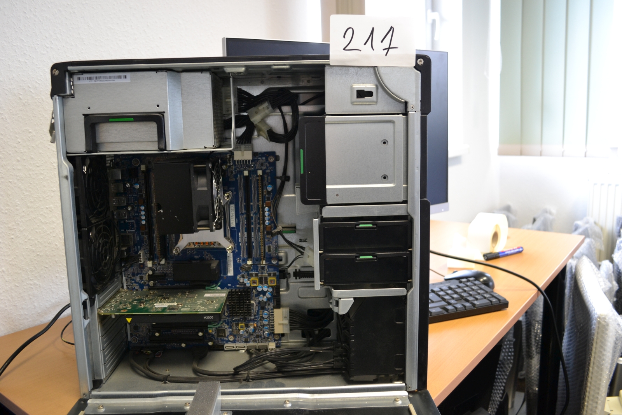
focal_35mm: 30
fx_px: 518
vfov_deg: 43.6
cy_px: 208
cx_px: 311
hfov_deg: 61.9
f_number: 3.8
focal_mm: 20
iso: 640
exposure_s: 1/15
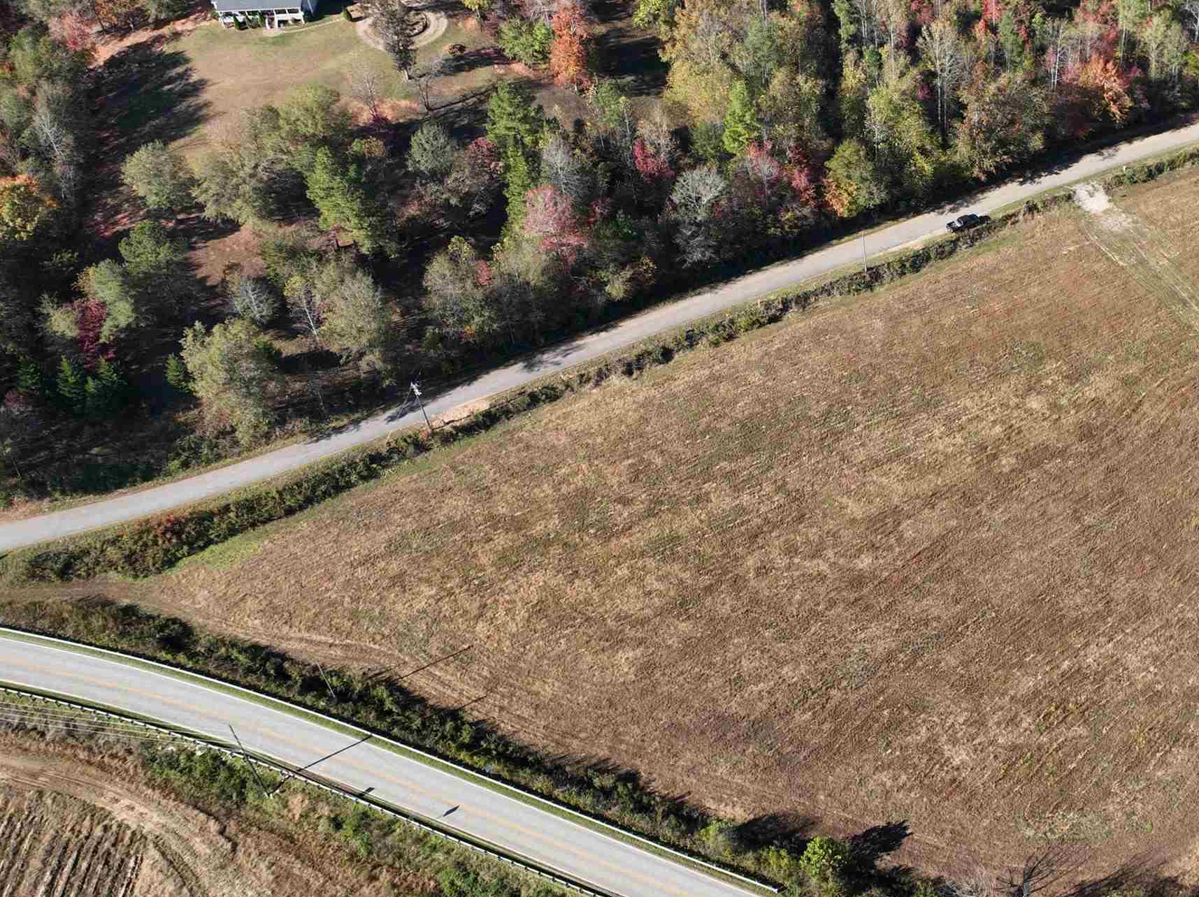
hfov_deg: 42.0
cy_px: 463
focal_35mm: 43
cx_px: 956
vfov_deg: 33.6
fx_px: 1488
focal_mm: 12.29
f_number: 2.8
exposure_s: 1/120
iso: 100
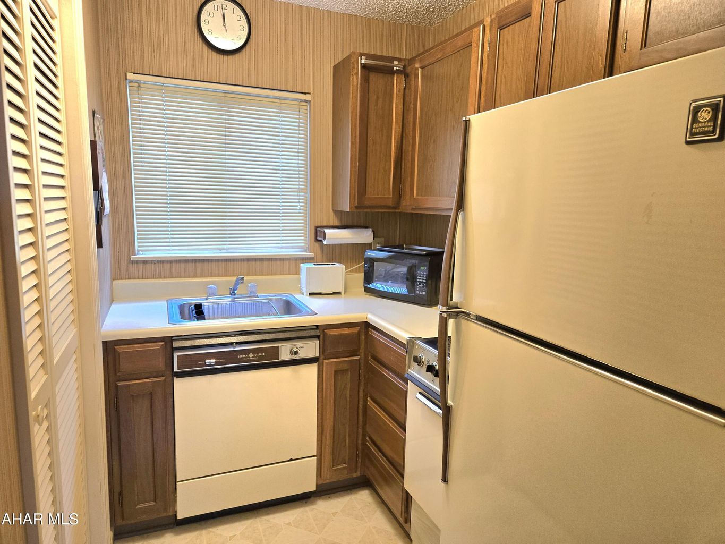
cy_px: 272
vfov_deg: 58.9
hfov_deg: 73.9
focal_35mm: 23
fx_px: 482
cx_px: 362
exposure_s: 1/120
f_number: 1.8
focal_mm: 5.4
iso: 160
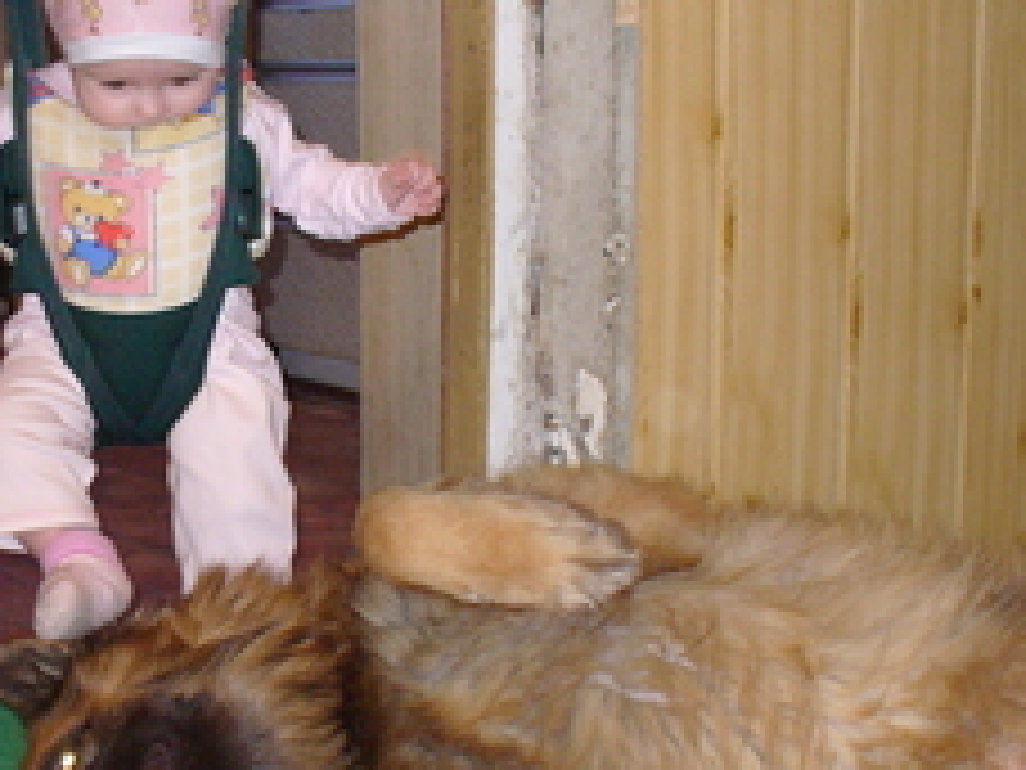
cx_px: 68
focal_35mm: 73
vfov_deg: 20.1
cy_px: 495
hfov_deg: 25.7
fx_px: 2164
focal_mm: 6.1
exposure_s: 1/8
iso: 200
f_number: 2.8
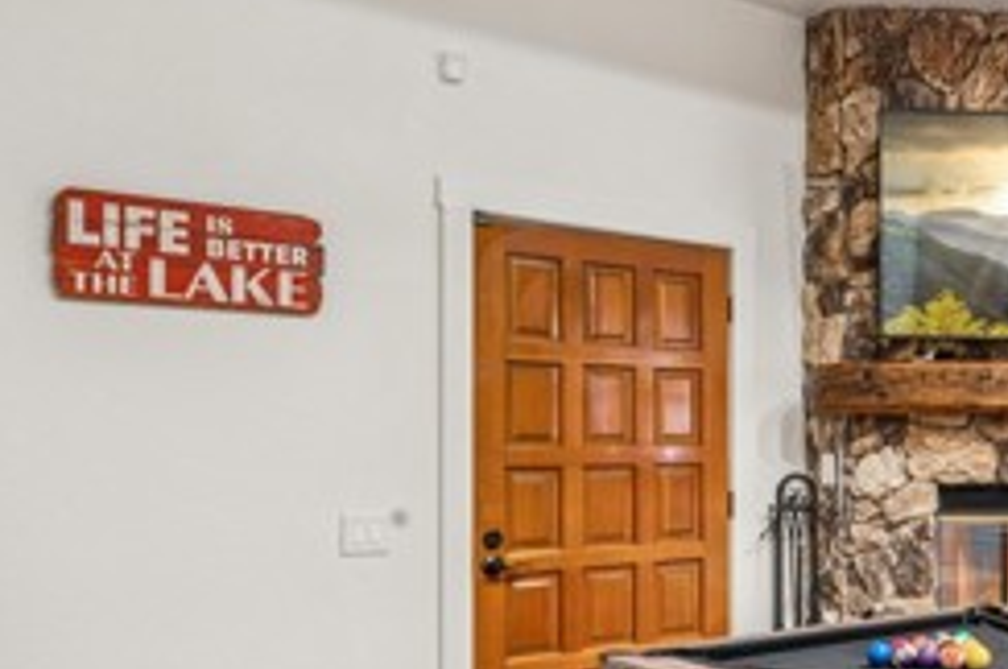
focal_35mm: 42
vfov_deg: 31.6
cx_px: 1107
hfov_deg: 38.5
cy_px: 446
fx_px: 1174
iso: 100
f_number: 13
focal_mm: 16
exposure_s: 4
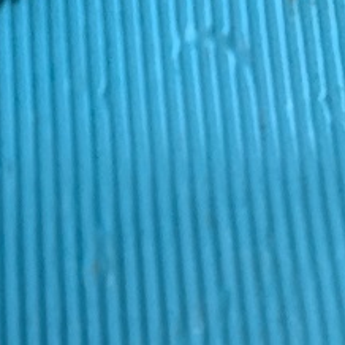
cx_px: -51
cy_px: 518
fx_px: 958
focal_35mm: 85
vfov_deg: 18.2
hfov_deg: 19.4
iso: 400
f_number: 1.8
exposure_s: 1/50
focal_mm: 4.25
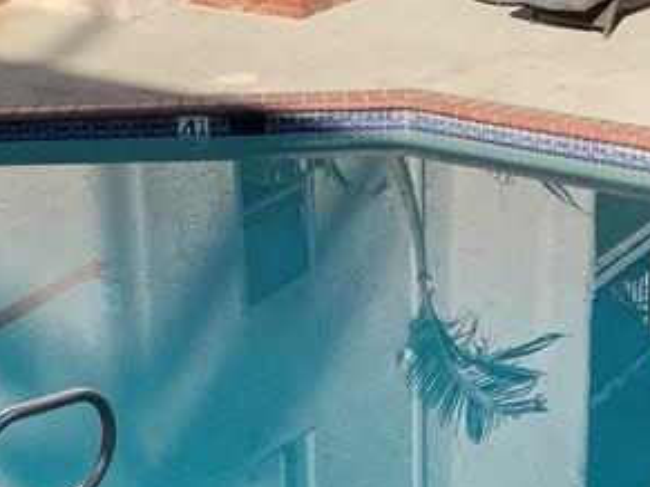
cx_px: 279
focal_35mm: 102
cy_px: 248
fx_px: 1915
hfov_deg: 19.3
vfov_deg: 14.5
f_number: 1.8
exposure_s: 1/1984
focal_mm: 3
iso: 16
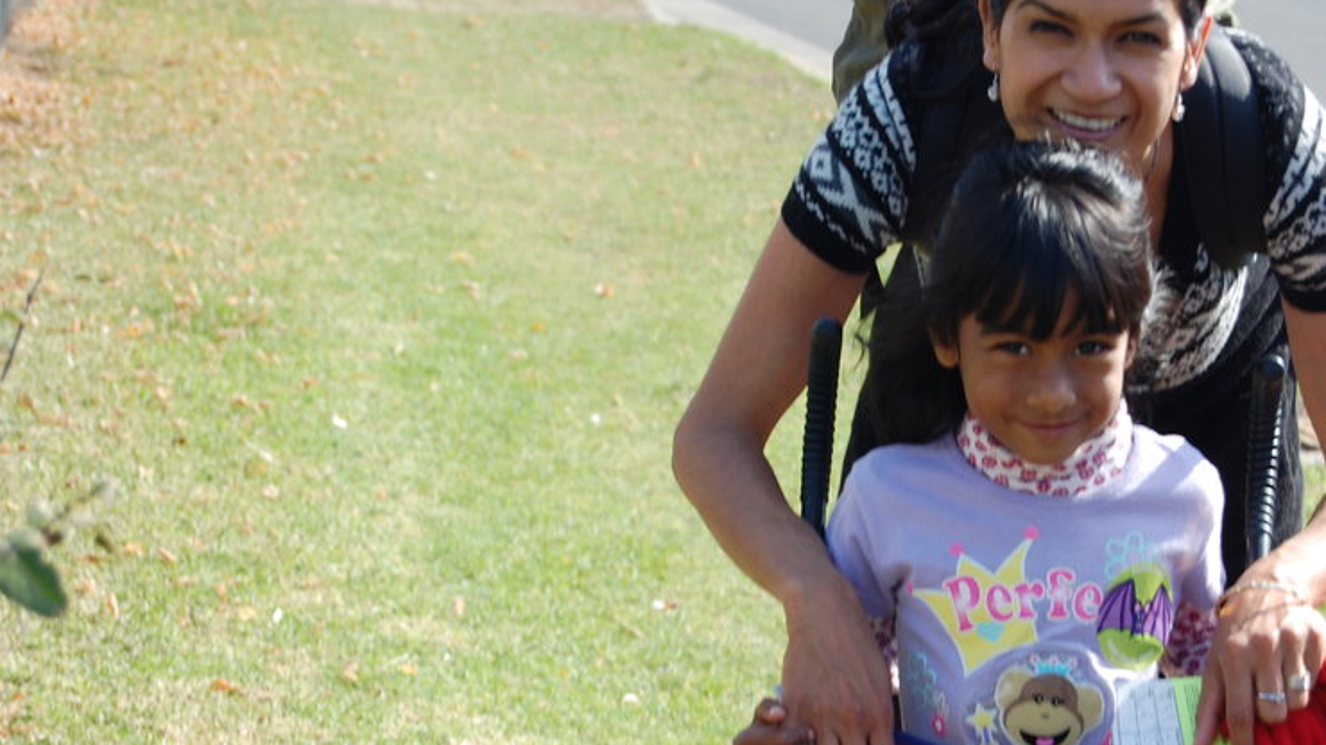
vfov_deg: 10.7
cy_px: 483
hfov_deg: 18.9
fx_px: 3973
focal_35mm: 113
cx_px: 869
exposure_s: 1/160
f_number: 6.3
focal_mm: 52
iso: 200
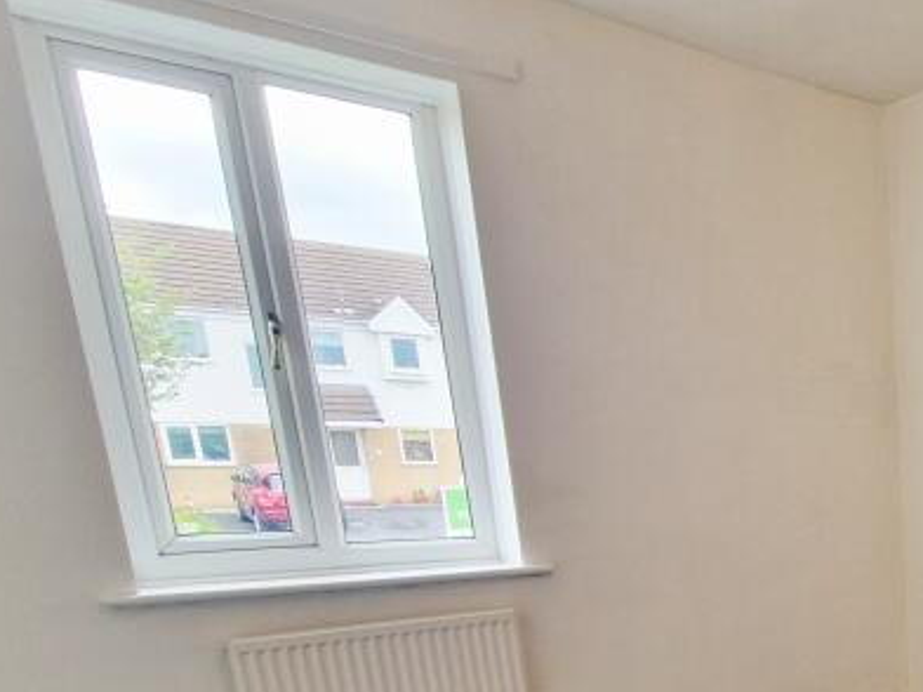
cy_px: 711
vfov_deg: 36.9
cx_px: 1060
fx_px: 907
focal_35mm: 34
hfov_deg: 40.9
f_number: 2.2
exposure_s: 1/50
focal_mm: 2.2
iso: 160
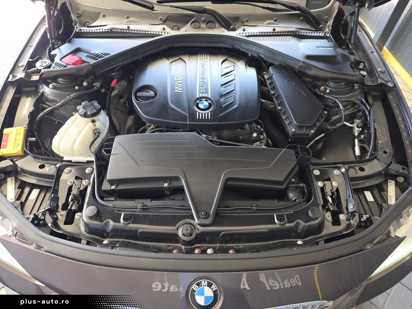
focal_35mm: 23
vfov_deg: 58.9
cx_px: 206
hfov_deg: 73.9
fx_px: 274
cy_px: 154
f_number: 1.7
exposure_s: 1/50.5
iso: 100
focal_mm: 6.25
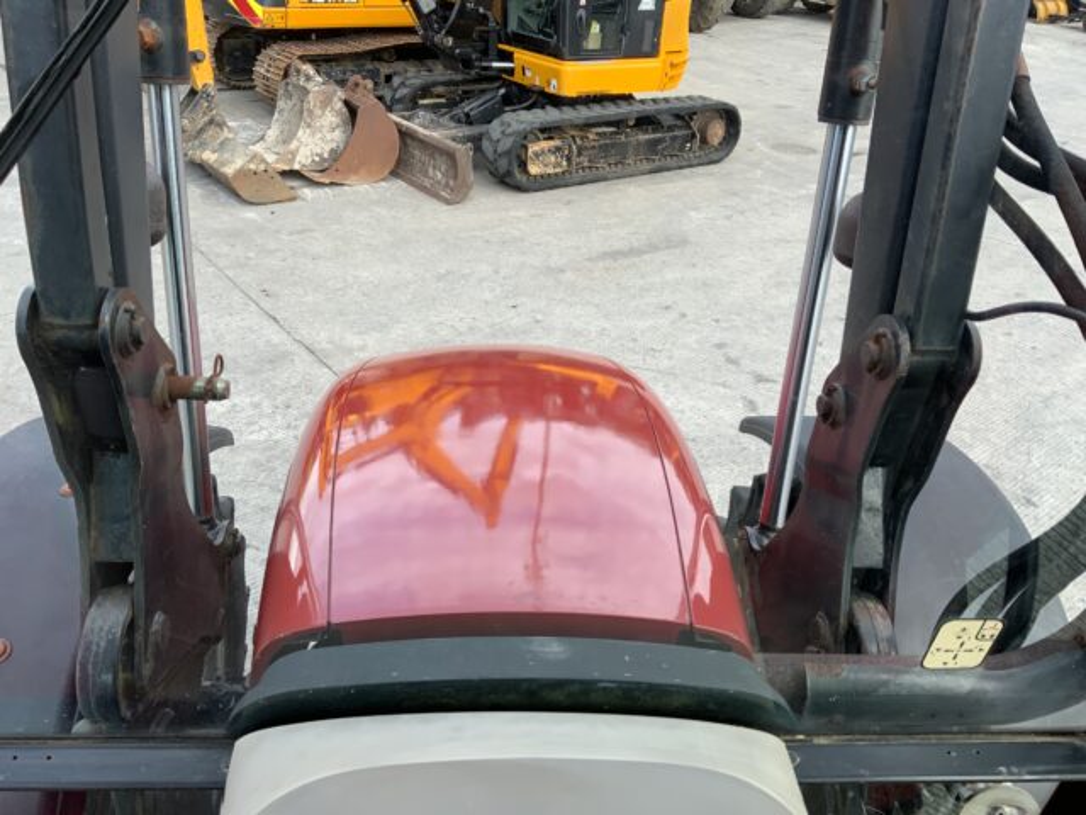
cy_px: 408
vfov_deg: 48.2
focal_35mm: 29
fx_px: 910
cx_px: 543
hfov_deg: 61.7
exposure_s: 1/201
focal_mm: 3
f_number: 1.8
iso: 16
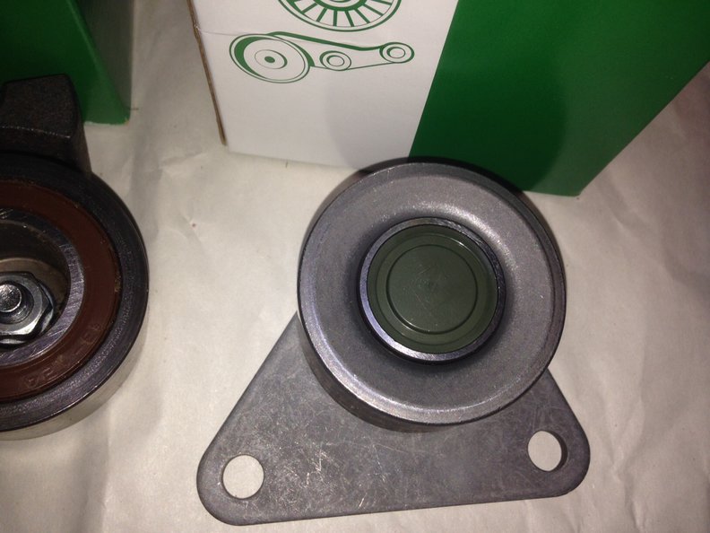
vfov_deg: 42.9
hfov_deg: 55.4
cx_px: 355
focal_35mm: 33
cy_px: 266
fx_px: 677
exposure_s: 1/202
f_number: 2.4
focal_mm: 4.12
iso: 50
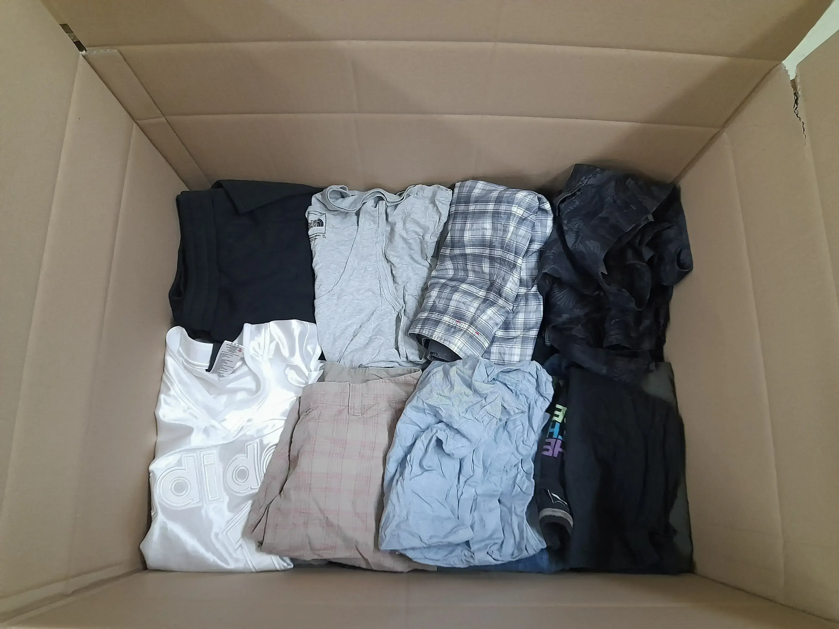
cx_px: 420
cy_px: 314
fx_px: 606
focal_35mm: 25
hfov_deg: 69.4
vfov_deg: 54.9
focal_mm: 4.6
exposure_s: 1/50
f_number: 2
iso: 320
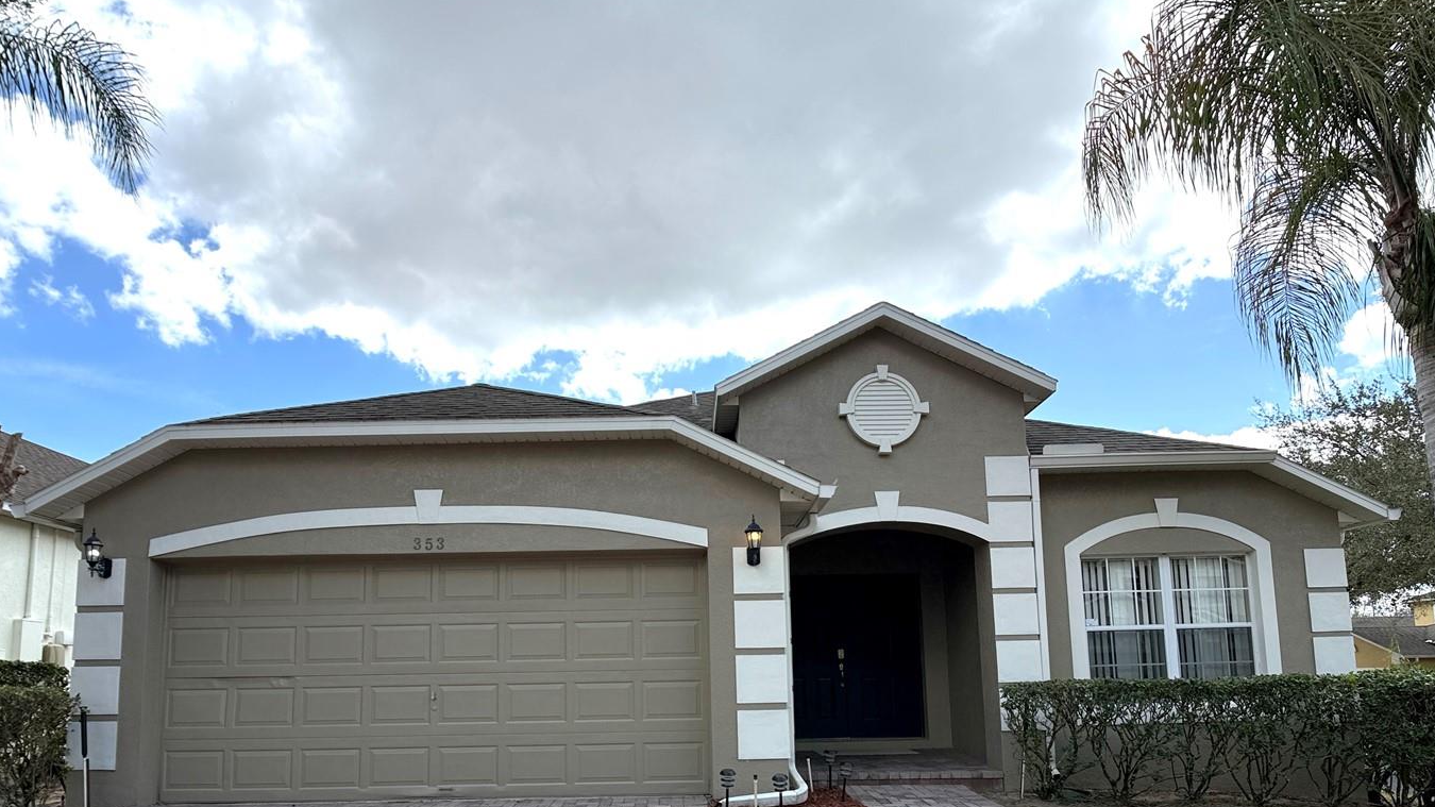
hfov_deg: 62.6
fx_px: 1179
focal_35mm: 31
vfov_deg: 37.1
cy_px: 575
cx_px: 677
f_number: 1.78
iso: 80
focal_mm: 6.76
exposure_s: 1/4975
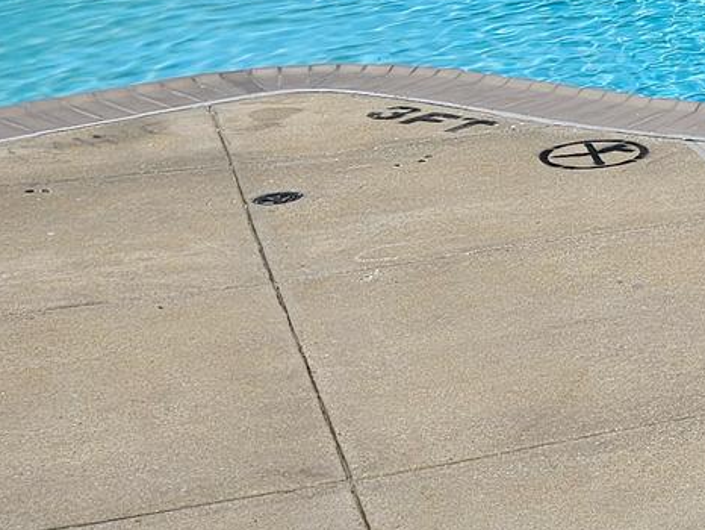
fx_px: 2058
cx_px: 1135
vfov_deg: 14.0
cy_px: -189
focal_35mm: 101
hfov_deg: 17.1
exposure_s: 1/4199
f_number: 1.8
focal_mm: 5.4
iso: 25
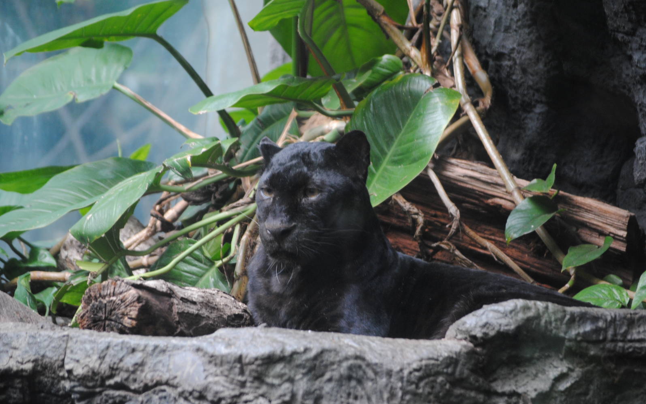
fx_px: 2844
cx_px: 324
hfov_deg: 13.0
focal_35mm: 162
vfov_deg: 8.1
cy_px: 211
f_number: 4.5
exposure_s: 1/50
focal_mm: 105
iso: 400
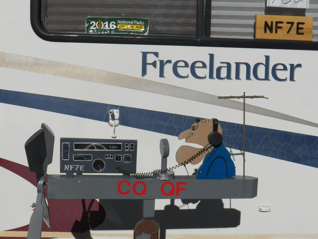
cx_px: 159
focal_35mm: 50
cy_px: 120
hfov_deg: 38.2
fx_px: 459
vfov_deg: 29.1
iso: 125
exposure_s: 1/1600
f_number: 7.1
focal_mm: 8.9
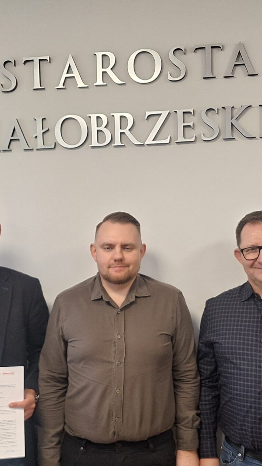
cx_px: 126
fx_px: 630
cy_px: 294
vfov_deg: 40.3
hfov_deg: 23.5
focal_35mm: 51
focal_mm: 5.54
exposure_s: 1/50
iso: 100
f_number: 1.8
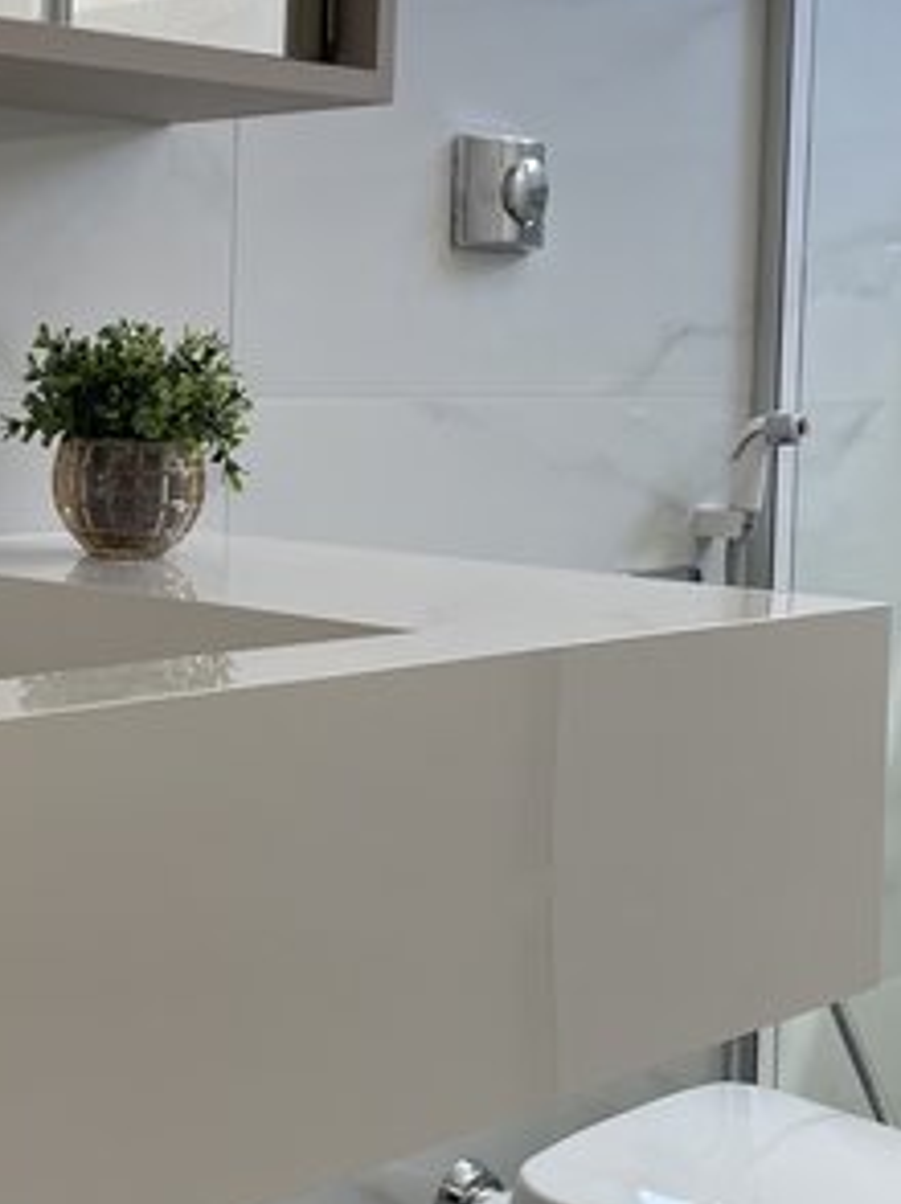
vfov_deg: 31.6
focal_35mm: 61
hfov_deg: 22.3
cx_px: -154
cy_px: 473
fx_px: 2120
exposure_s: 1/120
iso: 80
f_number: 1.6
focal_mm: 4.2
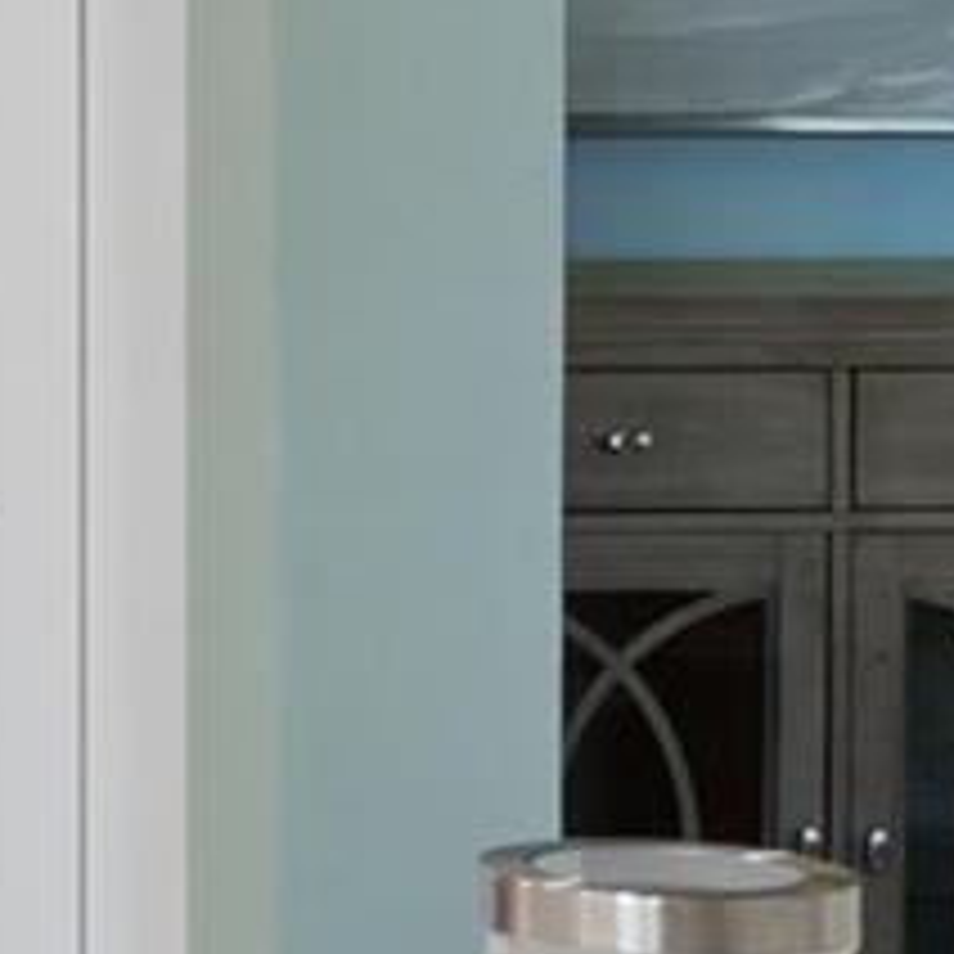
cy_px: 9
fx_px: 4802
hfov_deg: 9.2
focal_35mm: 154
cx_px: -1832
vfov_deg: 11.2
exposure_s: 1/8
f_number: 8
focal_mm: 12
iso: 400
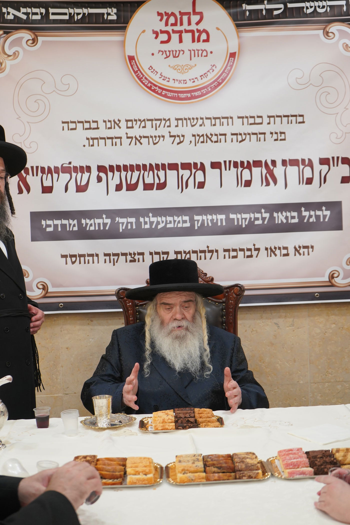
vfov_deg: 36.9
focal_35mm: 54
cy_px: 262
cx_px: 175
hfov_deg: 25.1
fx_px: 787
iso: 1250
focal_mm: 54
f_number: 5
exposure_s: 1/160
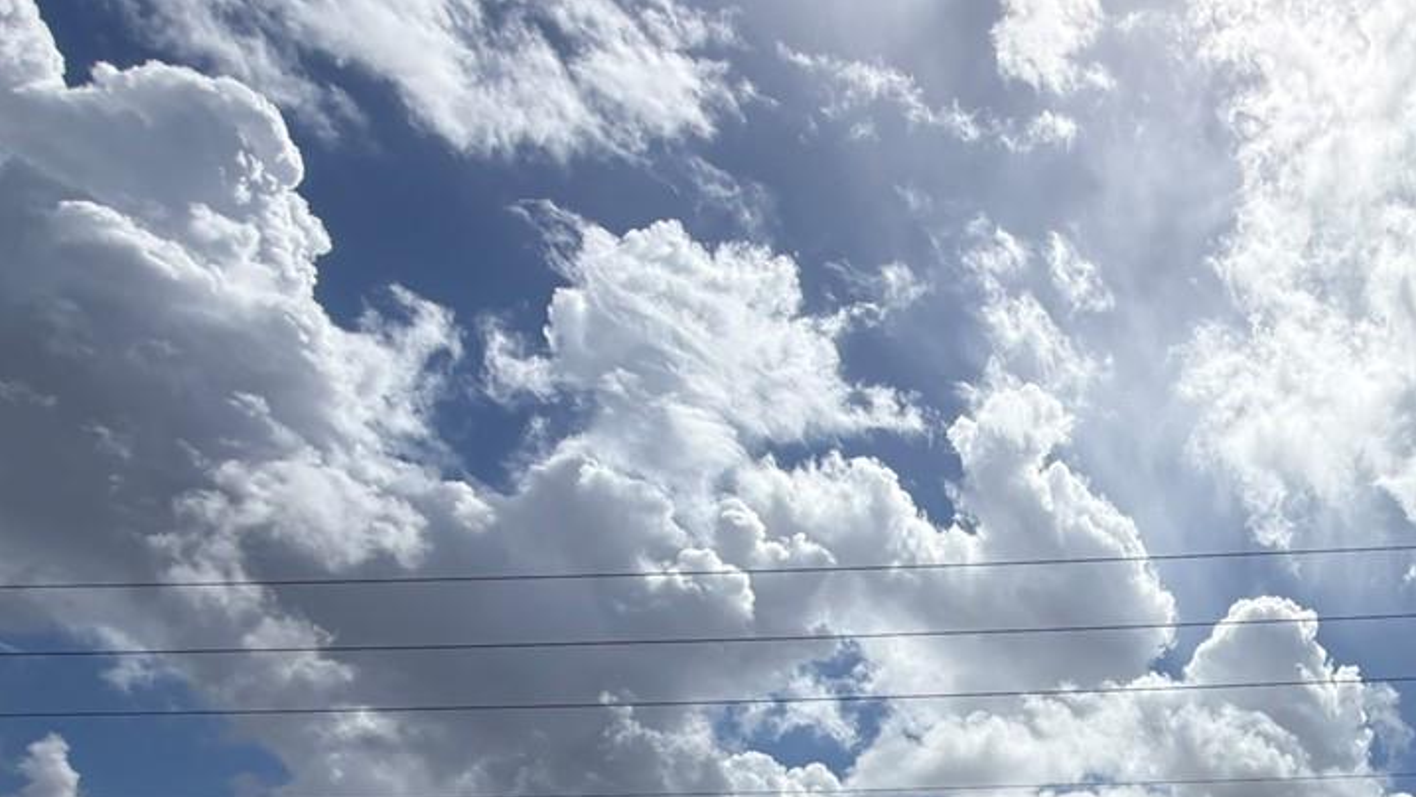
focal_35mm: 34
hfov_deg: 48.7
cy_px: 990
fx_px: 1277
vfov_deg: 29.2
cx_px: 1386
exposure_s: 1/3289
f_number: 2.2
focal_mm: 2.22
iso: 20
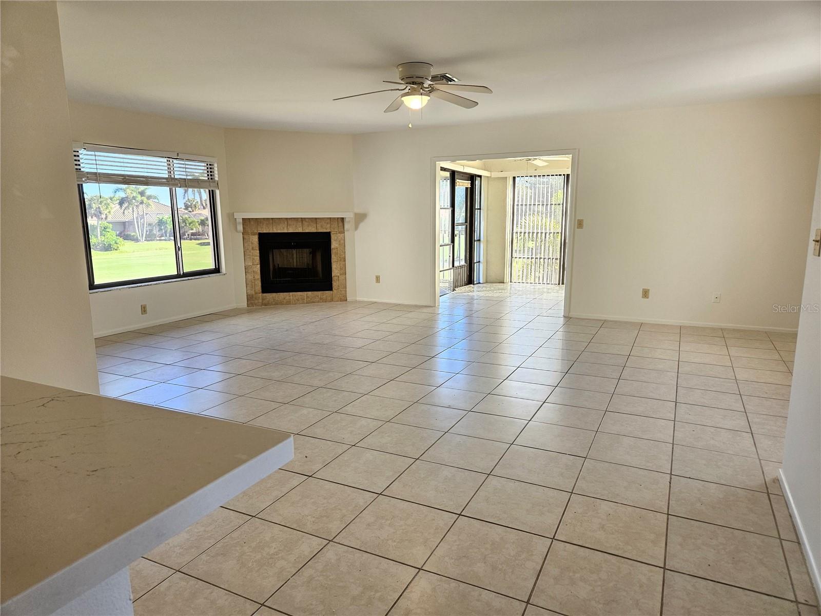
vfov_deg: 58.9
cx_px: 410
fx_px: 545
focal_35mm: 23
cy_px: 308
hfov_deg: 73.9
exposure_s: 1/120
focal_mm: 5.4
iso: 125
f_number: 1.8
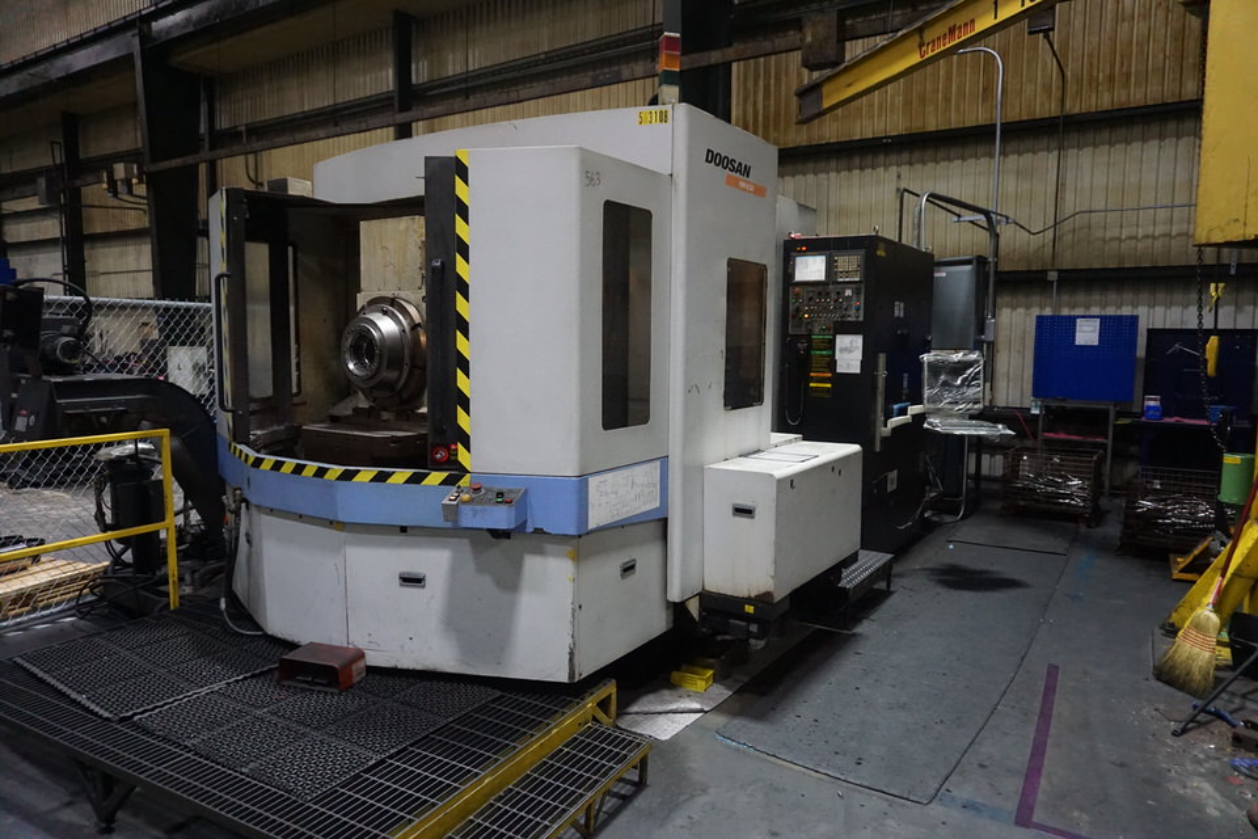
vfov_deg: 53.1
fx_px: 839
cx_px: 629
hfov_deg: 73.7
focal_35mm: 24
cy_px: 420
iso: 3200
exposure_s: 1/160
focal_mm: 16
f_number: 3.5
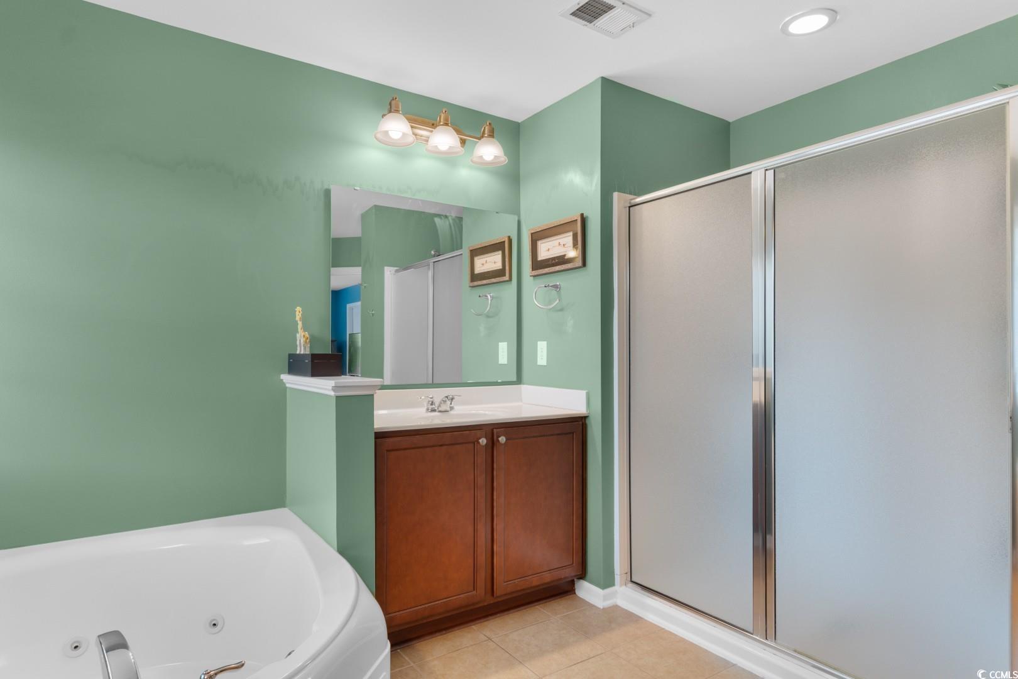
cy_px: 340
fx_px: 537
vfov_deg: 64.6
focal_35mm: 19
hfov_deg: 86.9
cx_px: 509
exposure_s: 1/5
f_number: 5
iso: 100
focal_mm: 13
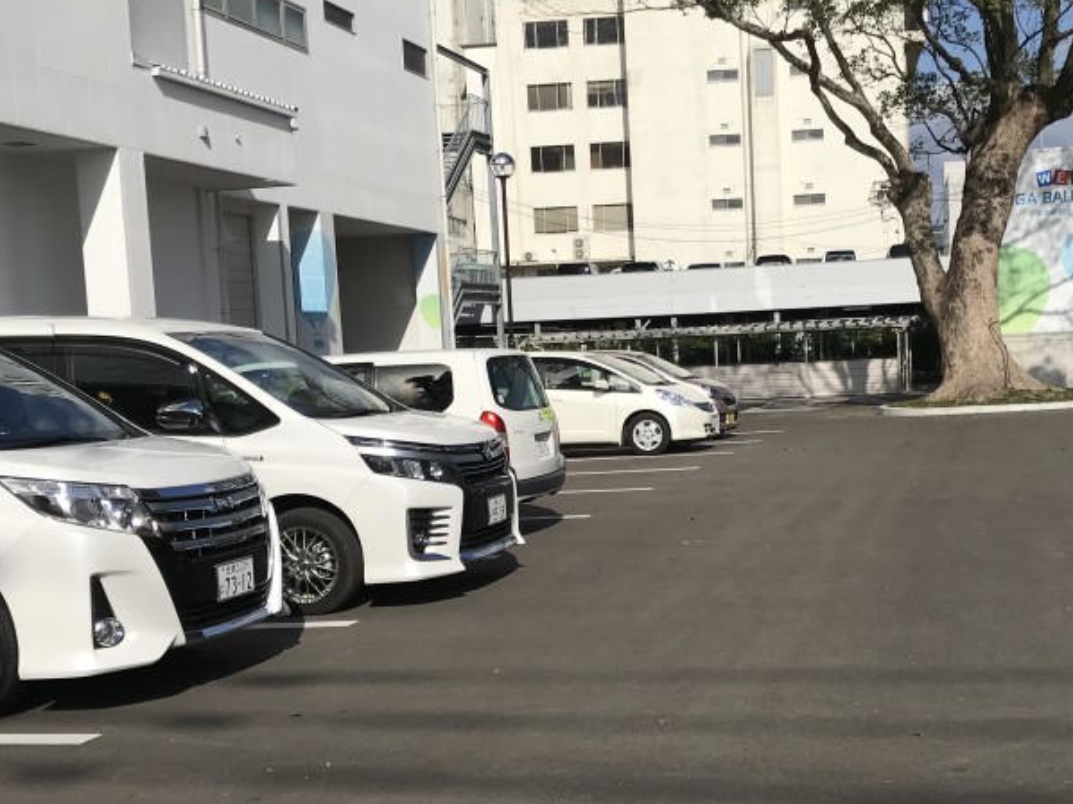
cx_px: 672
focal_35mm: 50
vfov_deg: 29.0
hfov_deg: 38.0
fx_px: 1549
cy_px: 506
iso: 20
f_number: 1.8
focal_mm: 3.99
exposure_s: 1/5051
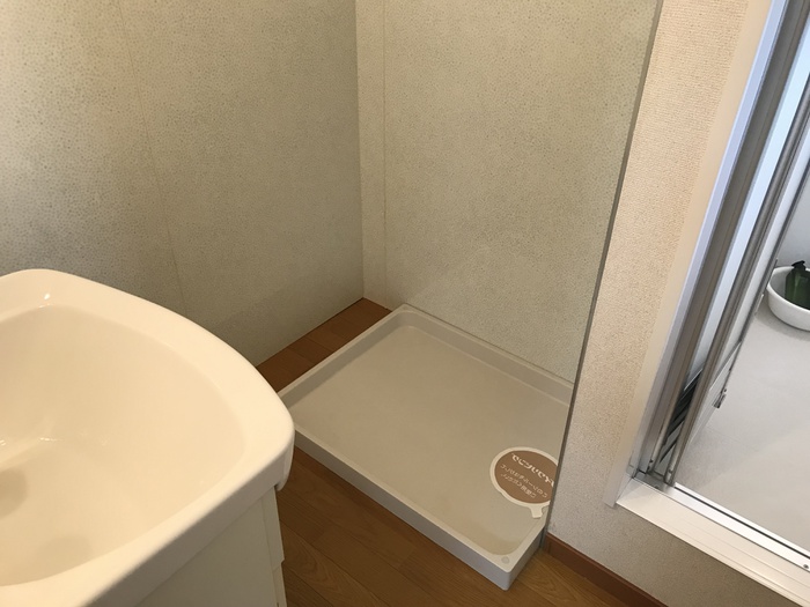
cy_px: 304
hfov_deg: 63.4
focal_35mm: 28
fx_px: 655
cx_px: 405
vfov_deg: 49.7
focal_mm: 3.99
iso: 32
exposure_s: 1/30
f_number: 1.8
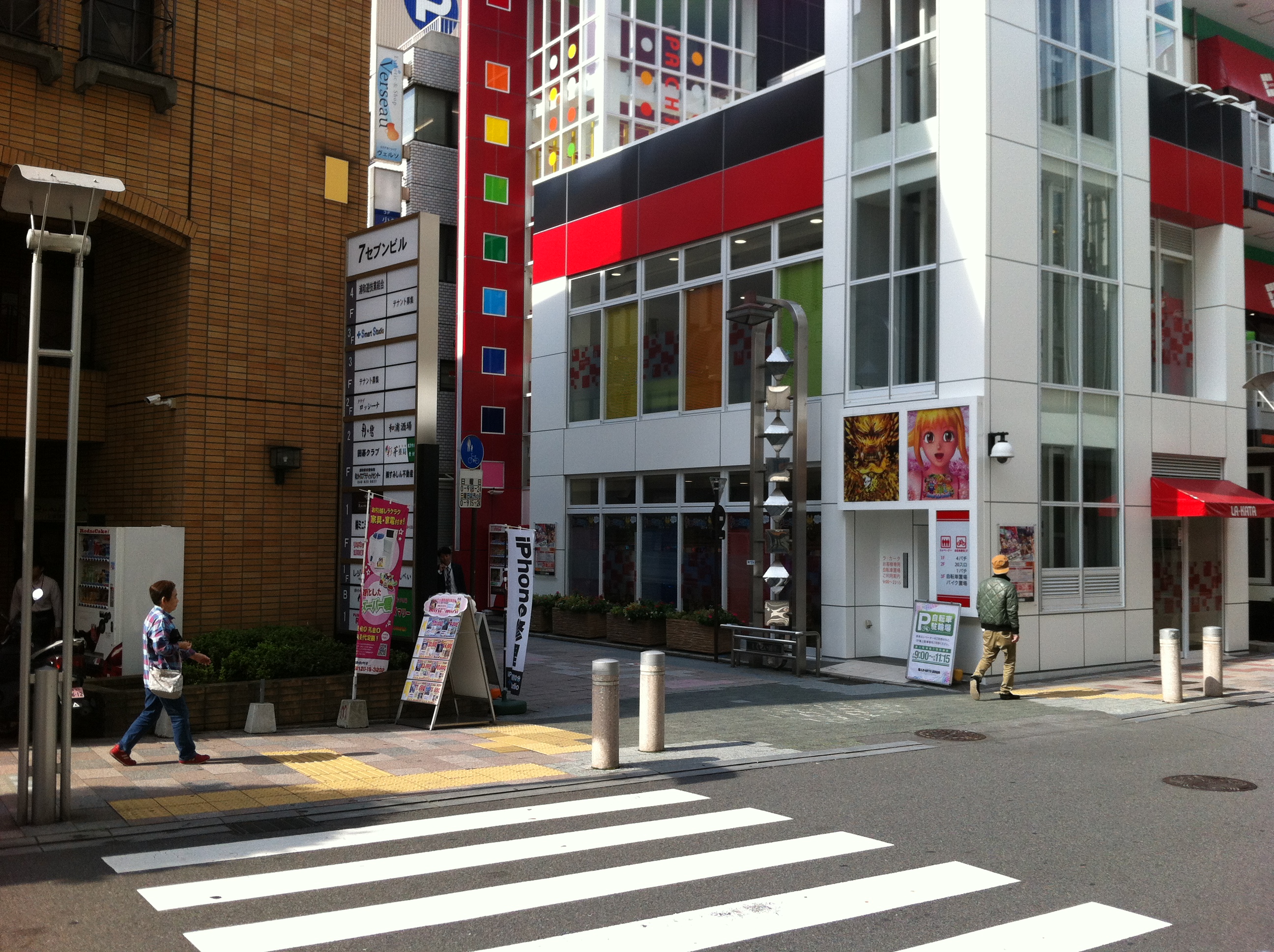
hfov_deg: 52.7
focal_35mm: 35
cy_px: 476
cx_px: 637
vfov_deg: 40.6
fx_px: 1286
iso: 80
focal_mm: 3.85
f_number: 2.8
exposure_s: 1/591
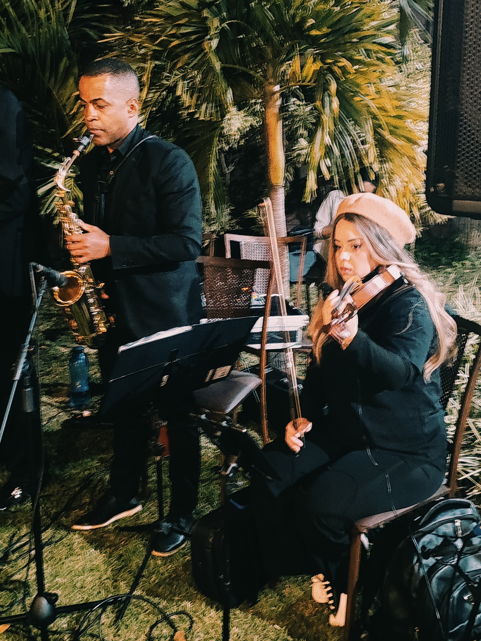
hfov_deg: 56.8
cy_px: 320
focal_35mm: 24
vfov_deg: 71.6
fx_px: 445
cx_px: 240
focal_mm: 5.89
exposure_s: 1/10
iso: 1385
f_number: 1.89
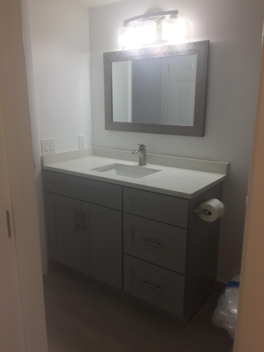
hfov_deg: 48.2
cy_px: 176
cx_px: 132
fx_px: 295
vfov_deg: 61.7
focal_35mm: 29
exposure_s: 1/40
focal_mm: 4.15
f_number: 2.2
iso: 32
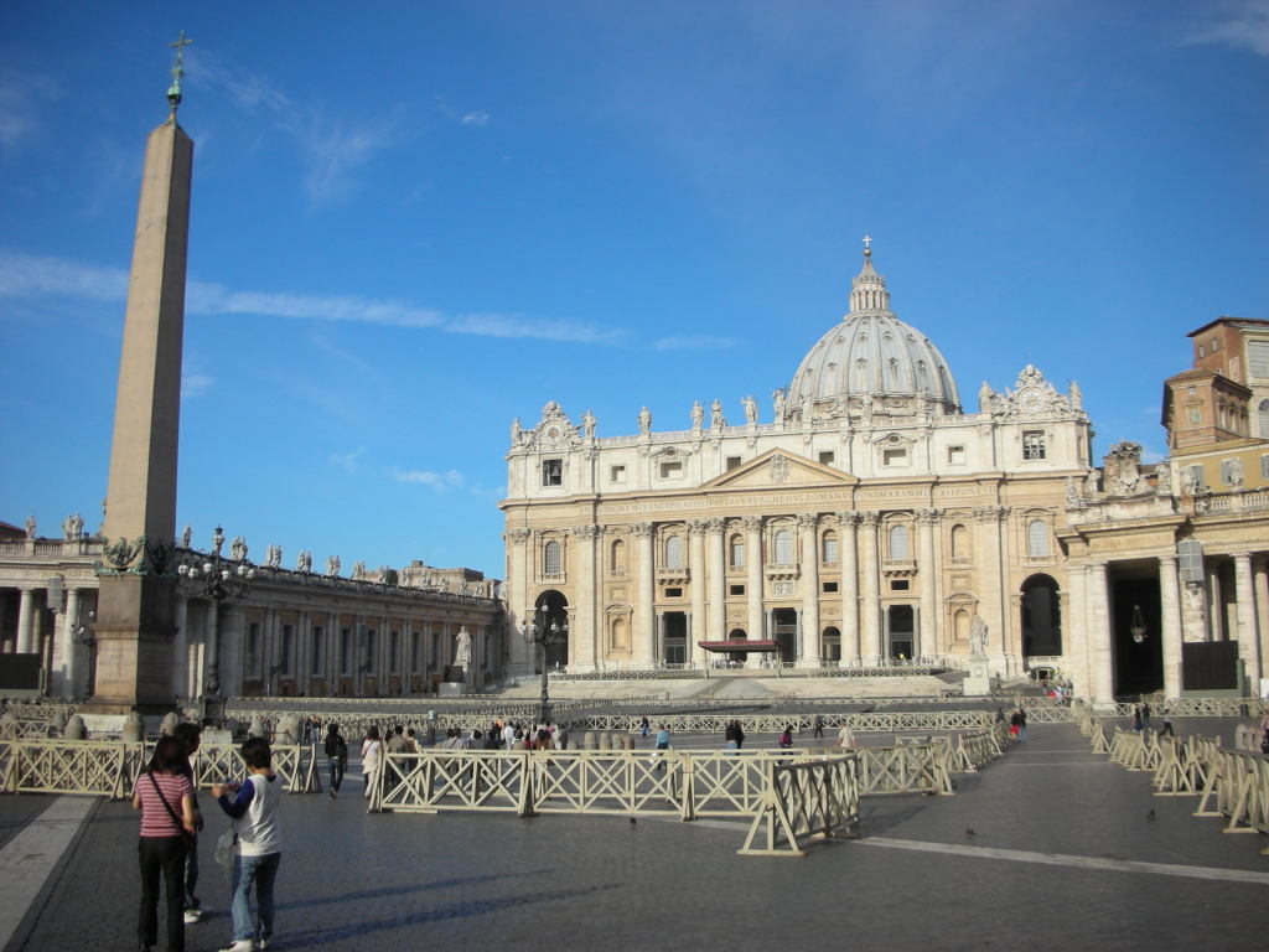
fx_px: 1283
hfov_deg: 52.6
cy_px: 476
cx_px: 634
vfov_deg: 40.7
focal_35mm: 35
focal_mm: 5.8
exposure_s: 1/81.1
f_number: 8.5
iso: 50
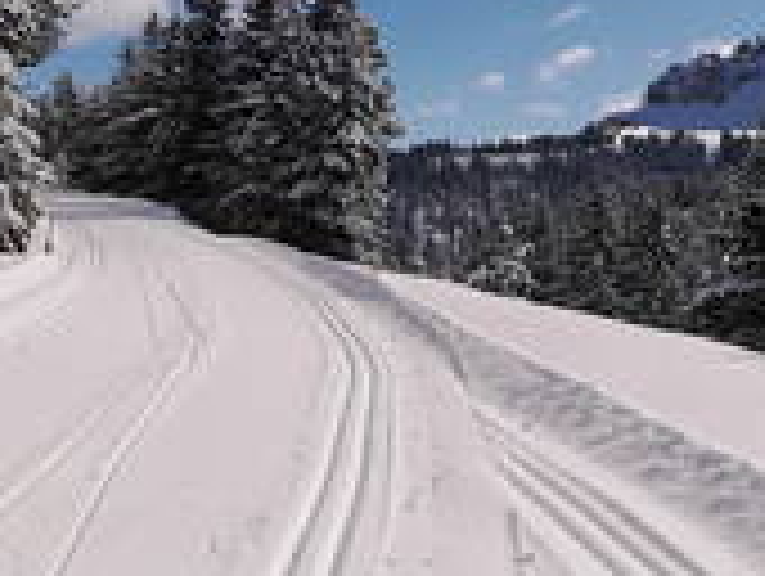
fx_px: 1350
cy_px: 4
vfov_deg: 23.1
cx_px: 540
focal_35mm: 61
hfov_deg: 31.3
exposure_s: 1/2653
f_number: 2.2
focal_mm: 3.81
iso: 50
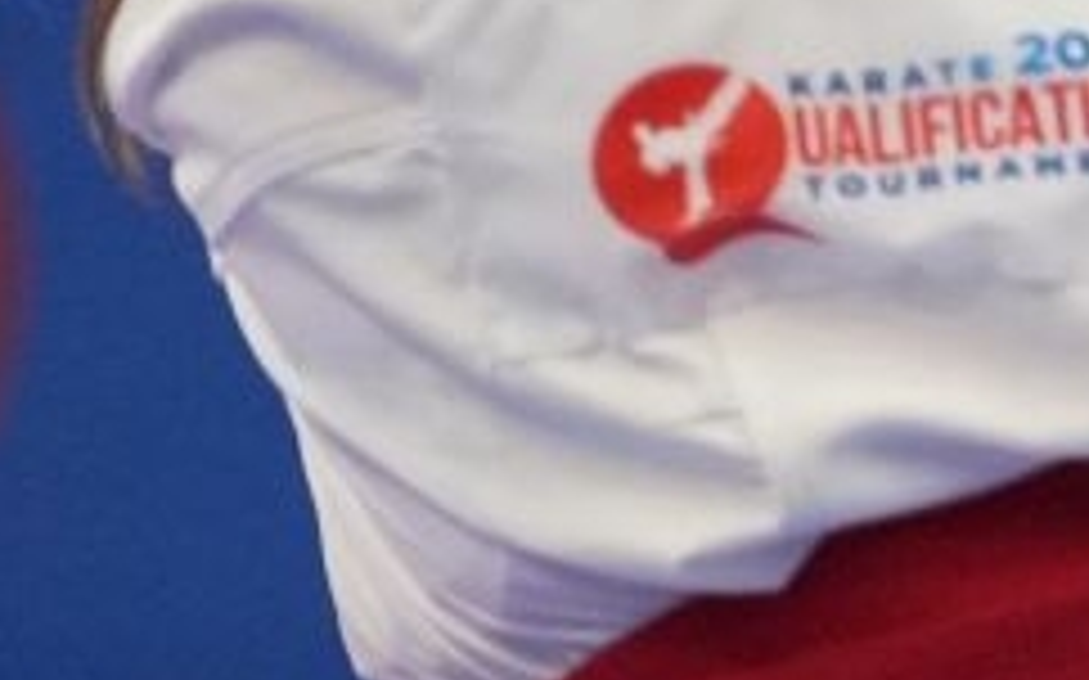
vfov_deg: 1.0
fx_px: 38476
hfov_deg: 1.6
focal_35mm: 1297
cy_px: -68
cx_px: 3388
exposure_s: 1/1000
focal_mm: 171
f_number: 2.8
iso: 2500
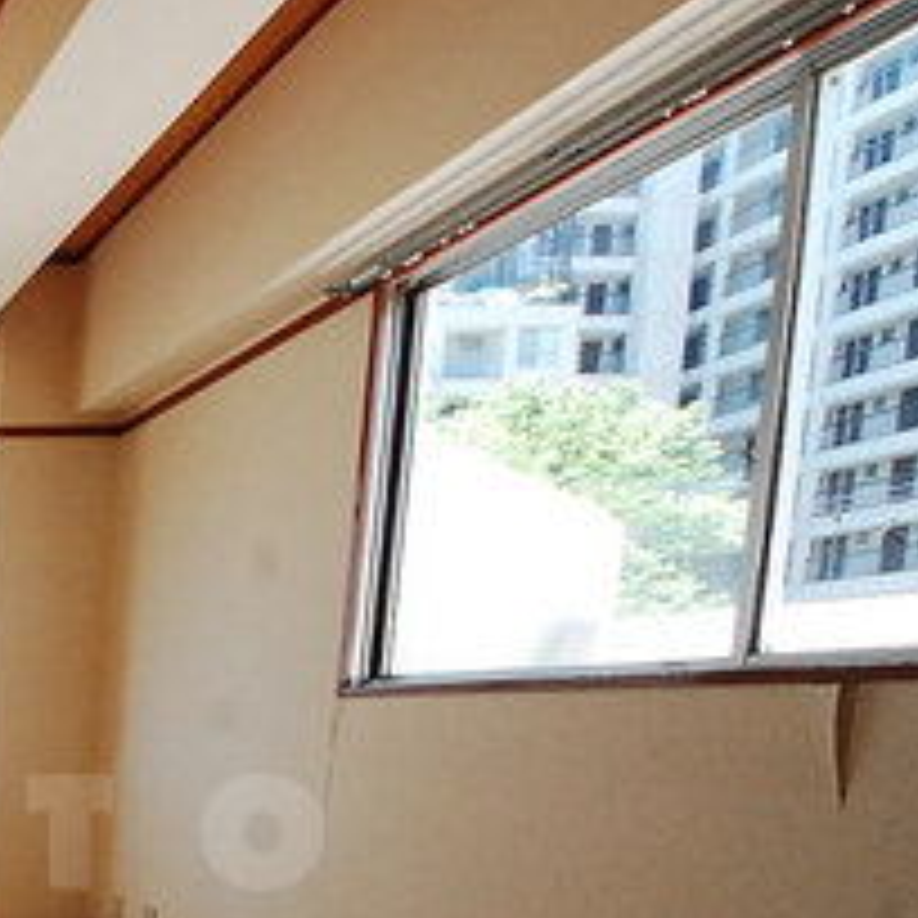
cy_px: 837
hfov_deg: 32.8
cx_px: -351
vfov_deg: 45.9
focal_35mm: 32
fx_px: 960
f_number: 8
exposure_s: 1/250
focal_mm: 8
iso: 1600
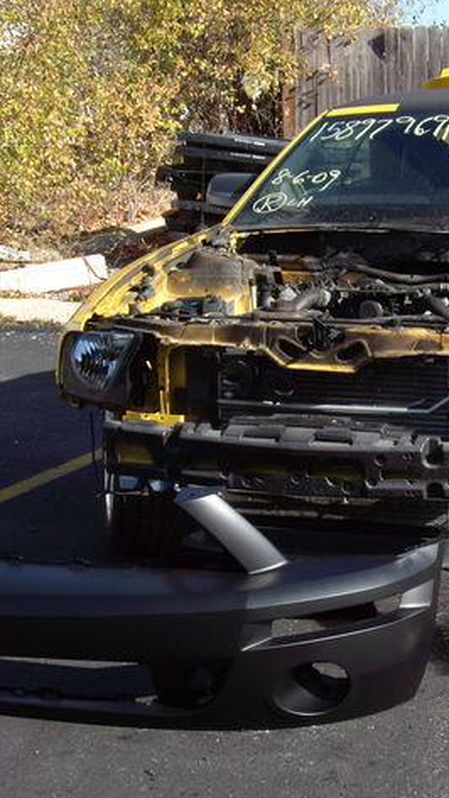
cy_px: 395
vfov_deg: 26.2
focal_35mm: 81
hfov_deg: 14.7
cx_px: 446
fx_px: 1715
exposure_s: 1/200
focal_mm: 9
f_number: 5.2
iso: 64
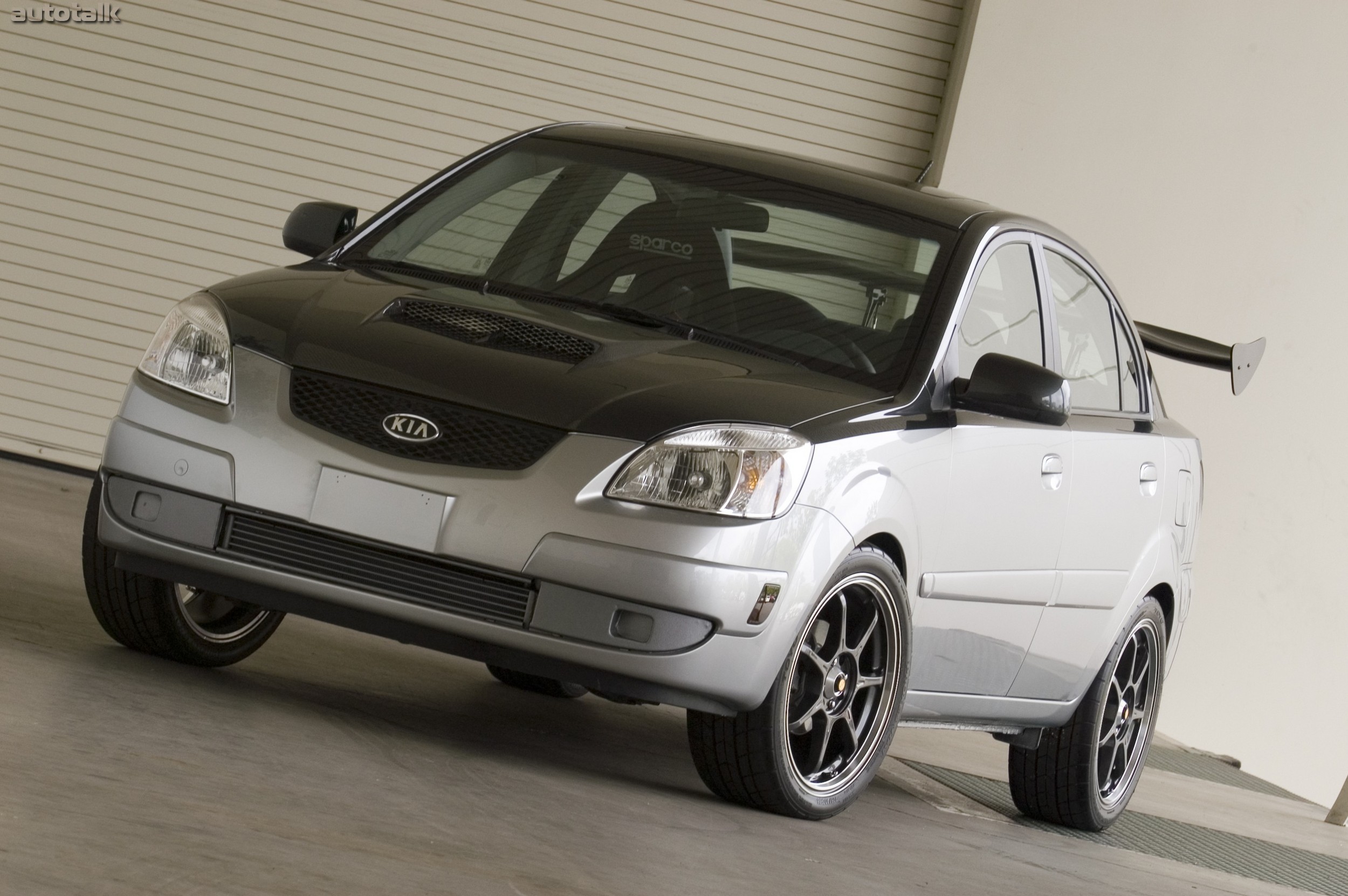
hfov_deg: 12.2
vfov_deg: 8.2
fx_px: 6286
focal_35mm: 168
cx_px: 674
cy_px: 448
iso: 200
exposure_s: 1/60
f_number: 9
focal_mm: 112
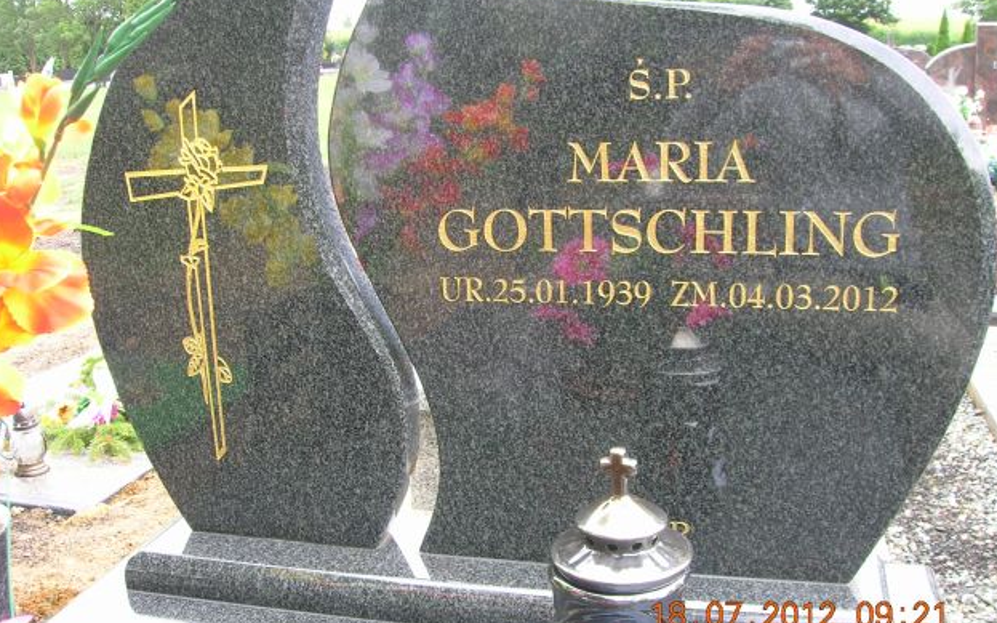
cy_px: 312
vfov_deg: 34.4
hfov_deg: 52.8
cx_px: 503
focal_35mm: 37
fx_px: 1005
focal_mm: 5.7
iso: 50
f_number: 4.9
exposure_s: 1/20.4
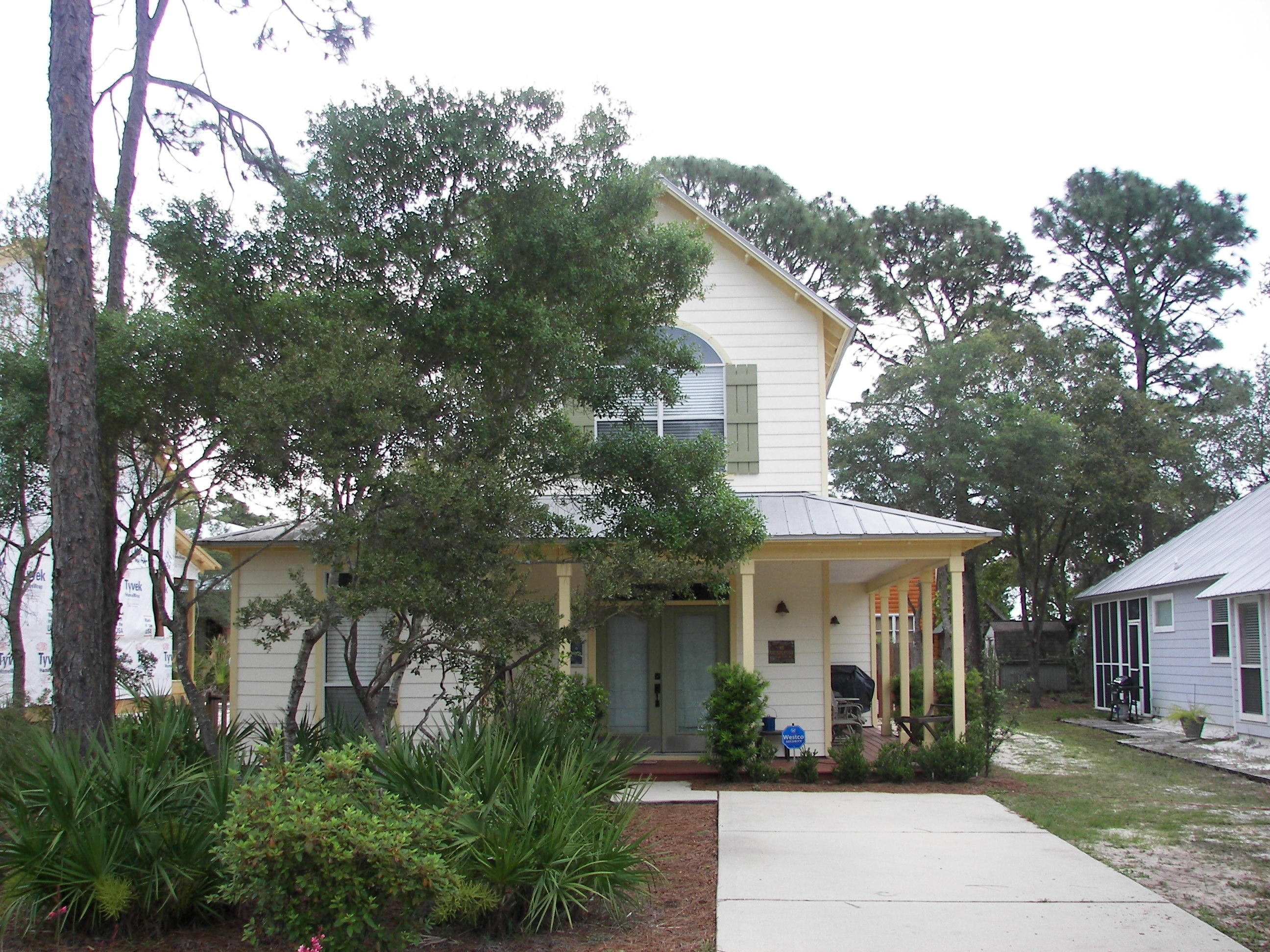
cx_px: 635
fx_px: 1321
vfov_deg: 39.7
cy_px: 476
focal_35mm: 36
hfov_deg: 51.4
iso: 50
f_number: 2.8
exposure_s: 1/160
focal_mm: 6
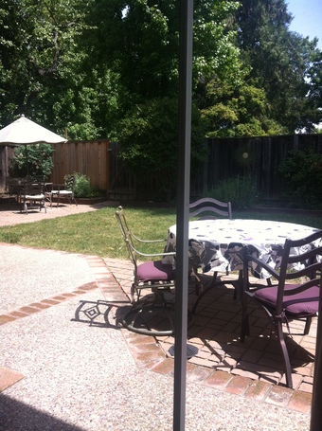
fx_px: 435
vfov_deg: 52.7
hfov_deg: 40.6
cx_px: 161
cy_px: 216
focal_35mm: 35
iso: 80
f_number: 2.8
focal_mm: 3.85
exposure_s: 1/487
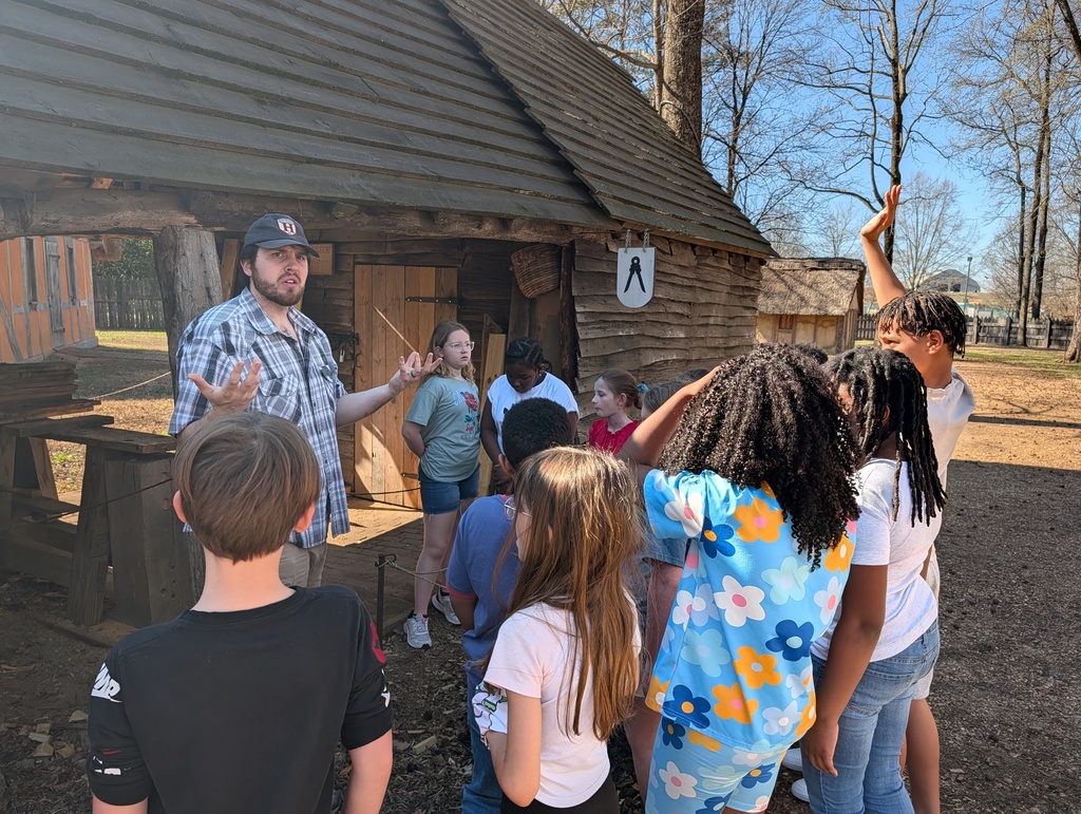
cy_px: 407
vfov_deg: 56.9
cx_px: 540
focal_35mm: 24
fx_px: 751
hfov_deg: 71.5
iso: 23
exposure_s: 1/781
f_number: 1.68
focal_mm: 6.9
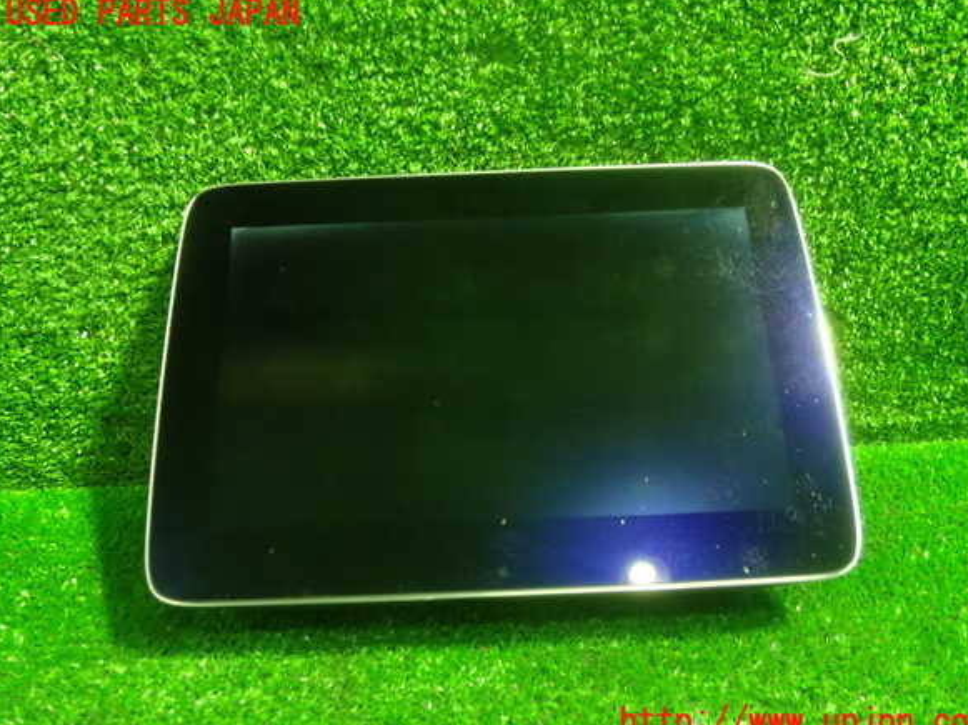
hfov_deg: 58.4
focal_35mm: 31
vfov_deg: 45.4
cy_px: 368
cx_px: 496
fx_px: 866
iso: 800
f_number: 2.3
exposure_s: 1/30
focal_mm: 5.4
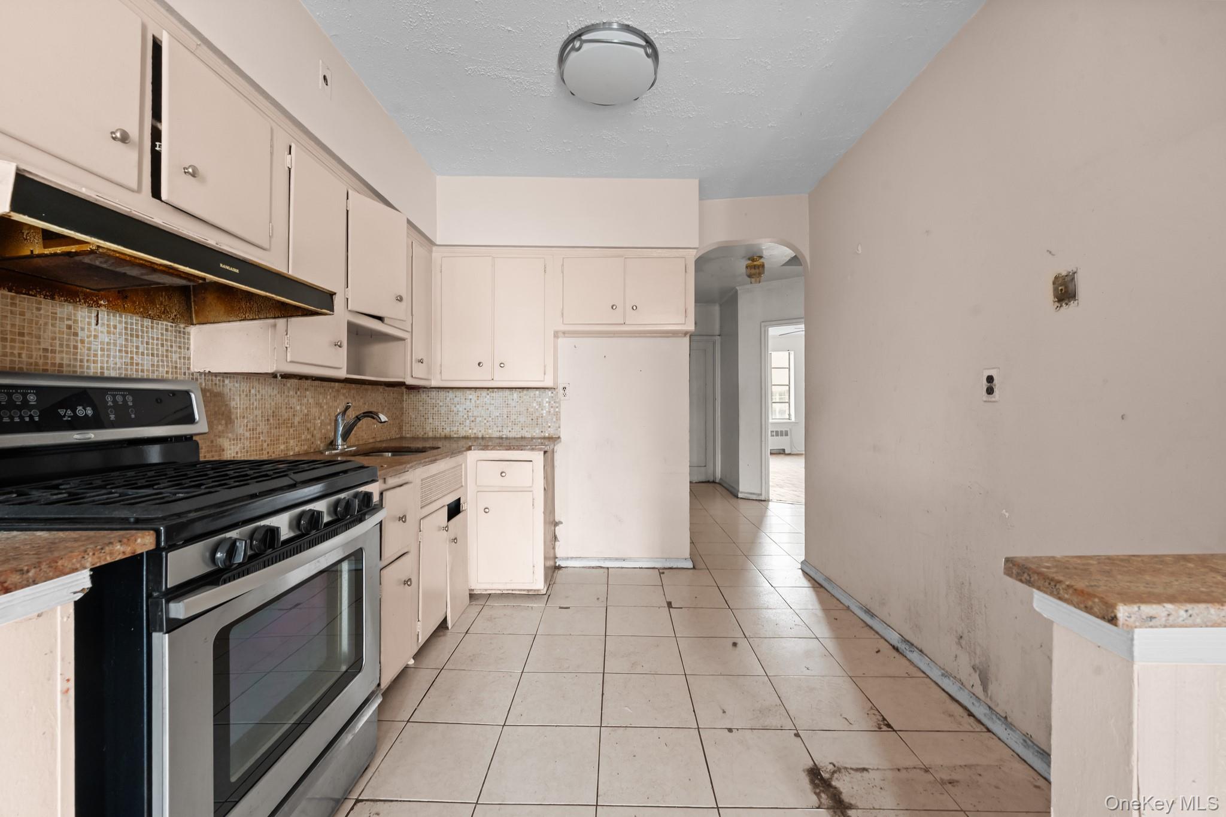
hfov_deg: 104.3
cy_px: 408
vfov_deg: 81.2
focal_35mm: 14
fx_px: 477
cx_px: 613
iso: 2000
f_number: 9
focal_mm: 14
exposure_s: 1
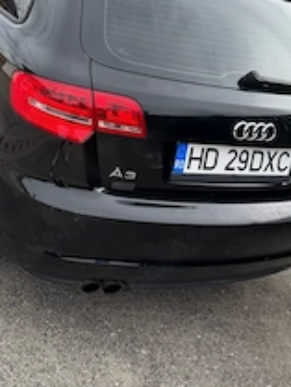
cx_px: 80
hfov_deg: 31.1
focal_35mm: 46
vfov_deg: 40.7
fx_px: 515
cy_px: 126
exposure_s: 1/645
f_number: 1.78
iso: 80
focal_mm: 6.76
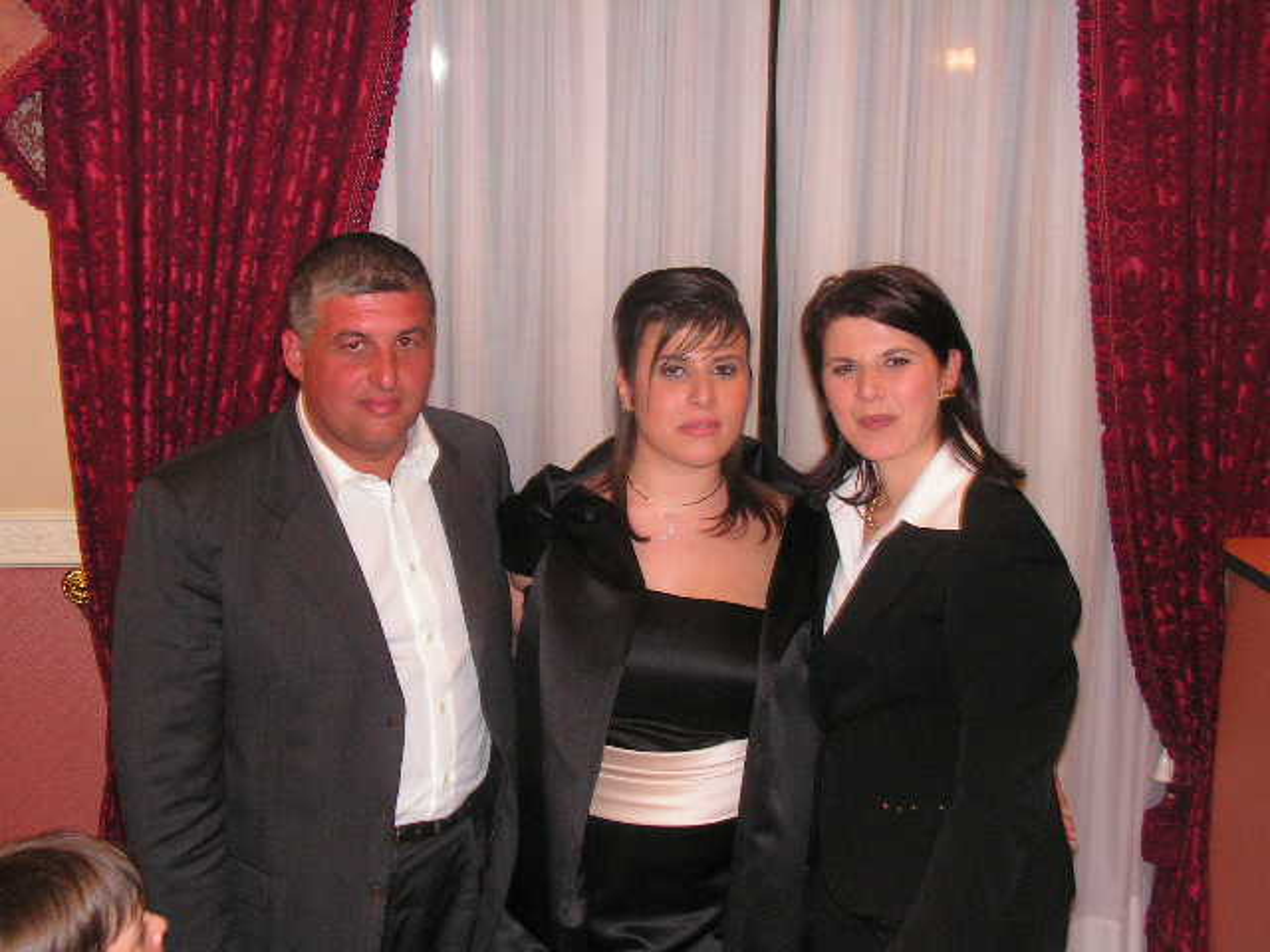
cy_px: 476
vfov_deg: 31.5
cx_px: 635
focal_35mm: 46
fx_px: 1688
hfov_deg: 41.2
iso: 200
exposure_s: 1/40
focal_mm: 7.8
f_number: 3.2
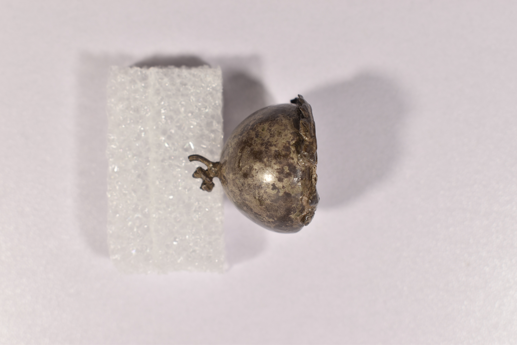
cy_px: 172
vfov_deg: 23.8
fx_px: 819
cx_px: 258
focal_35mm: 57
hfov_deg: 35.1
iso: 100
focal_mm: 38
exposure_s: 1/20
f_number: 8
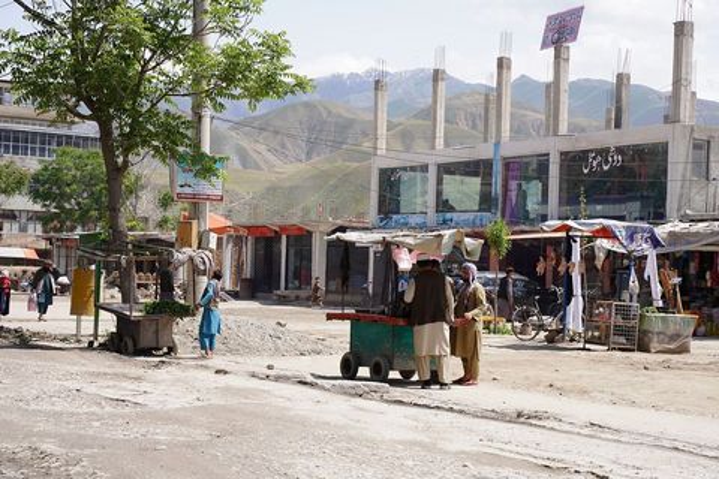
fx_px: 1498
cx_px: 360
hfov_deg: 27.0
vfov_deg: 18.2
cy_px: 240
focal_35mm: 75
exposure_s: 1/640
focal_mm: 75
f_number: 10
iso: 400
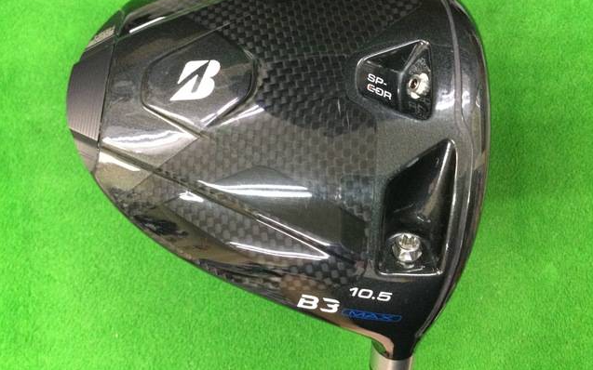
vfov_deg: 38.2
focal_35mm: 33
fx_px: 533
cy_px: 149
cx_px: 297
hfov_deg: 58.1
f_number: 2.4
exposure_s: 1/17
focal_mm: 3.3
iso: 200
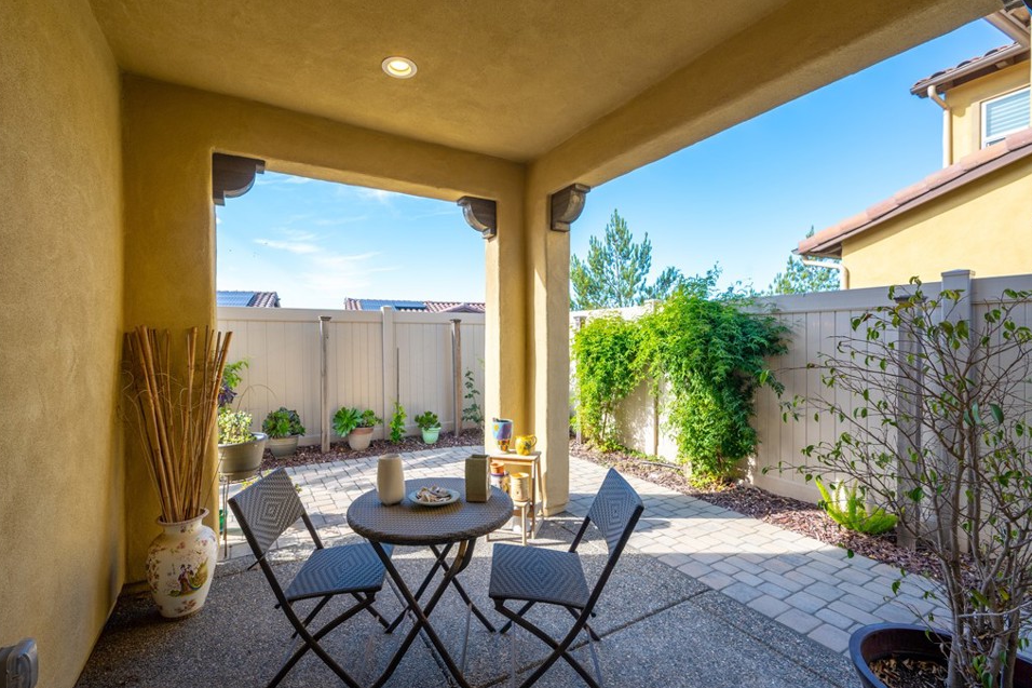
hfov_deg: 100.3
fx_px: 430
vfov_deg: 77.3
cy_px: 347
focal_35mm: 15
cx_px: 486
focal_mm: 14
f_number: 8
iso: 100
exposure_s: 1/80
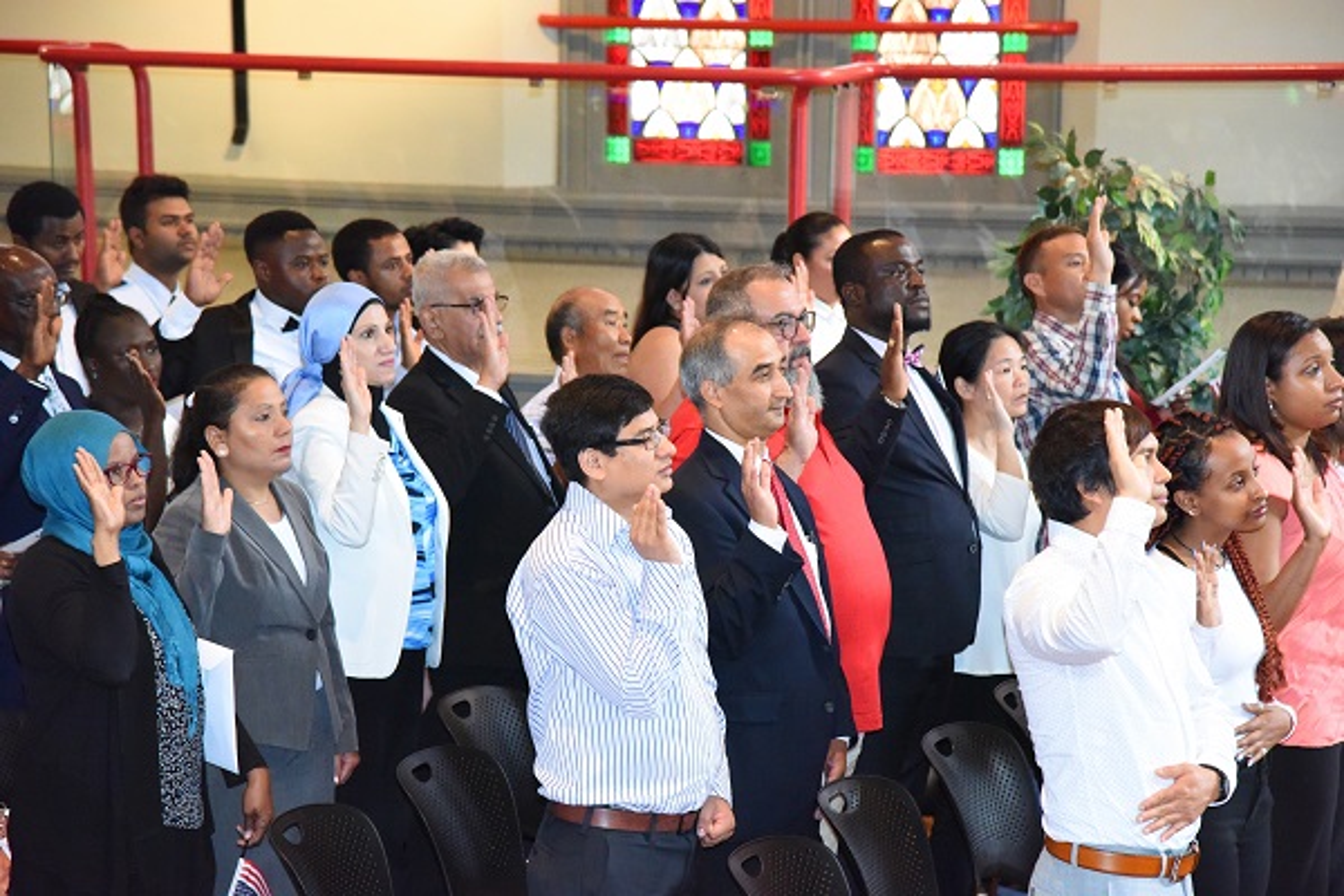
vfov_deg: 11.4
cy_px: 448
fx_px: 4480
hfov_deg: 17.1
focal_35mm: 120
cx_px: 672
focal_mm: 120
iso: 11400
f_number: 5.6
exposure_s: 1/125
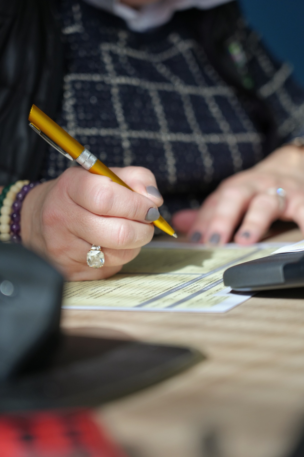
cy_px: 228
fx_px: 1330
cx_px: 152
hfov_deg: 13.0
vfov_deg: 19.5
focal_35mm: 105
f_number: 4
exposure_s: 1/250
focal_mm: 105
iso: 800
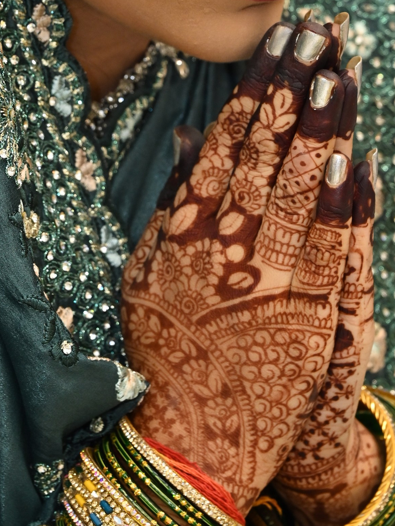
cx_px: 216
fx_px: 4625
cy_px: 26
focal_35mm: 304
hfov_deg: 4.9
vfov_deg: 6.5
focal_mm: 120
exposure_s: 1/160
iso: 640
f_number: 6.3
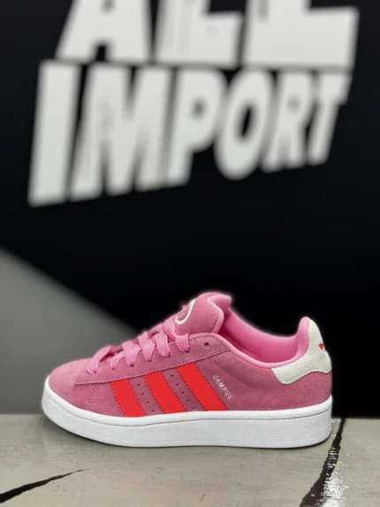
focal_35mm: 48
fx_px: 702
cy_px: 254
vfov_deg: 39.6
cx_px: 190
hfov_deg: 30.3
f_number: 1.78
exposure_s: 1/60
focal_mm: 6.76
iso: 200
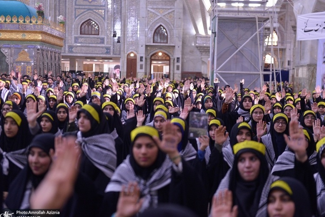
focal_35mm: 74
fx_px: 668
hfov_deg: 27.3
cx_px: 168
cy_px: 109
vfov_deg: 18.4
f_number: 2.8
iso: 2500
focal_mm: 70
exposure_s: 1/100
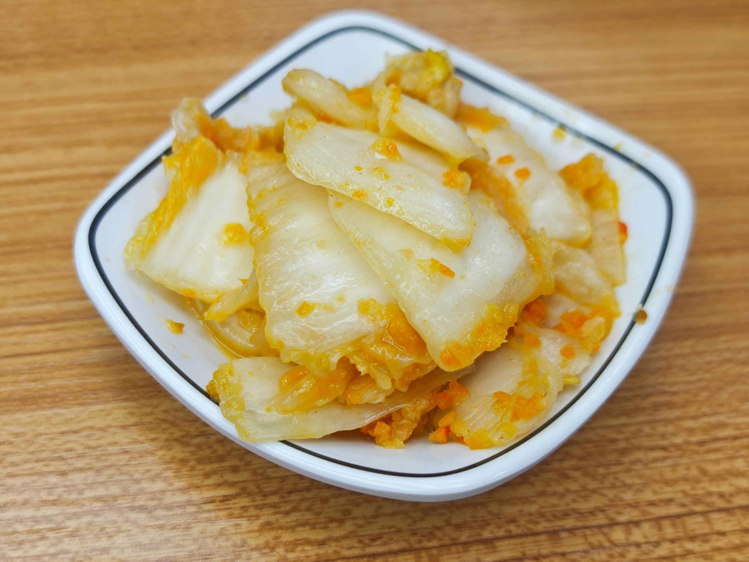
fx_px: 995
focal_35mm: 46
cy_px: 281
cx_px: 374
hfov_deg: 41.2
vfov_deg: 31.5
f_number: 2
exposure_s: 1/120
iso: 80
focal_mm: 8.72
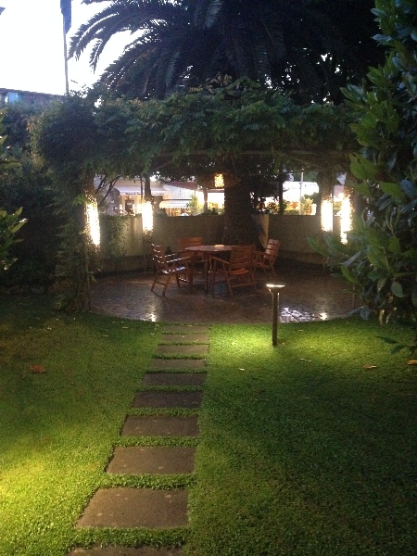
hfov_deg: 42.9
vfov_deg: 55.4
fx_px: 530
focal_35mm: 33
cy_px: 278
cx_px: 208
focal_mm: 4.12
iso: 800
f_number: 2.4
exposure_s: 1/15
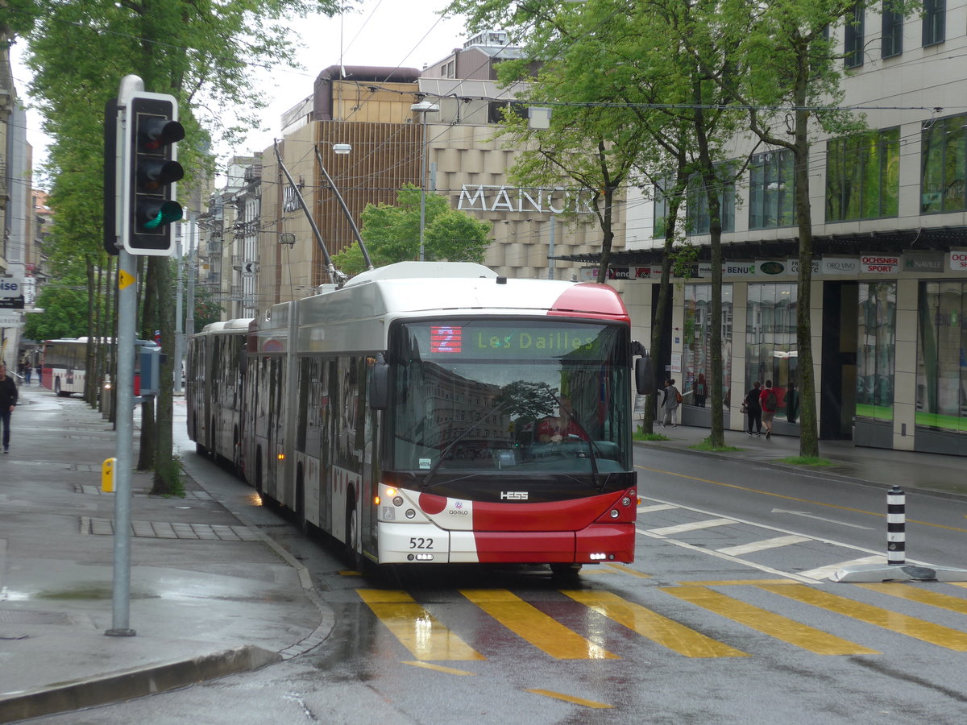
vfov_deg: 15.2
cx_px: 484
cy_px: 362
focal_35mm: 97
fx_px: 2710
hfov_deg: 20.2
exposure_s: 1/125
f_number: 4.7
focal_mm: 19.2
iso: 80
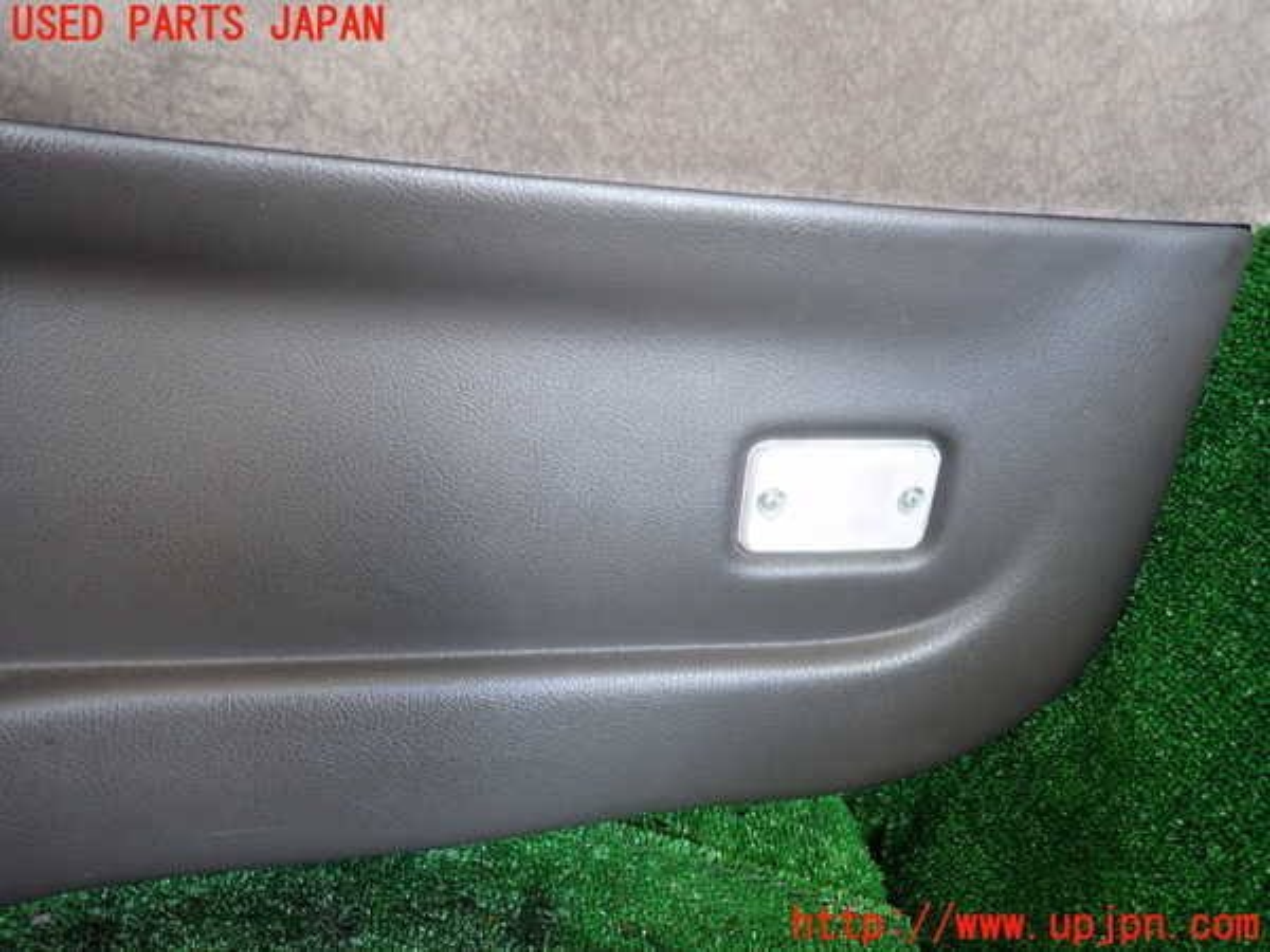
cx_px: 635
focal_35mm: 25
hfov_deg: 69.4
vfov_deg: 54.9
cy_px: 476
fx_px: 917
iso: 200
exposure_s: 1/60
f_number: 2
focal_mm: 4.5
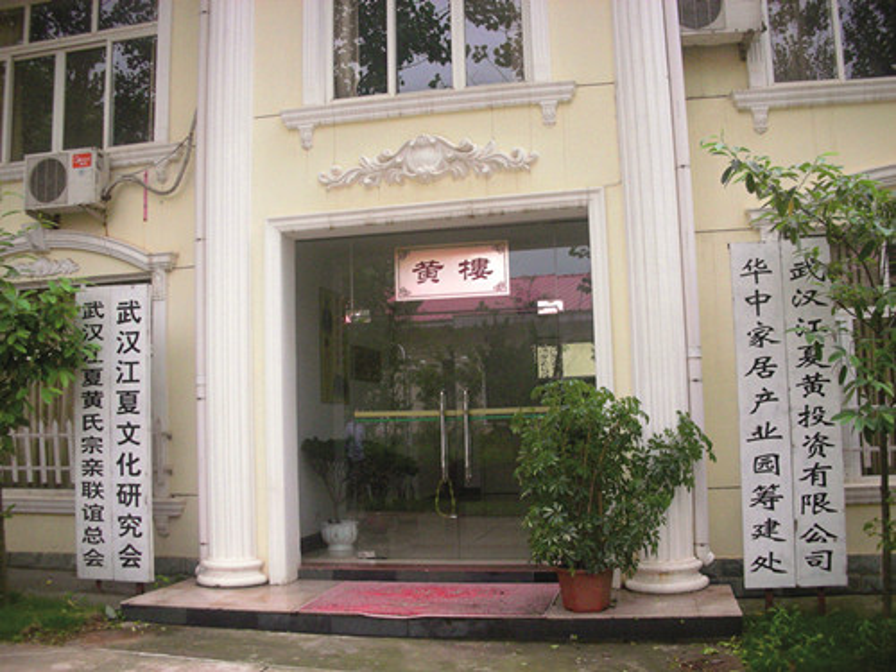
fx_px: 906
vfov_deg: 40.7
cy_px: 336
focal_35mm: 35
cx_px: 448
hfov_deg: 52.6
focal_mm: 5.8
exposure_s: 1/240
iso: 400
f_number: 3
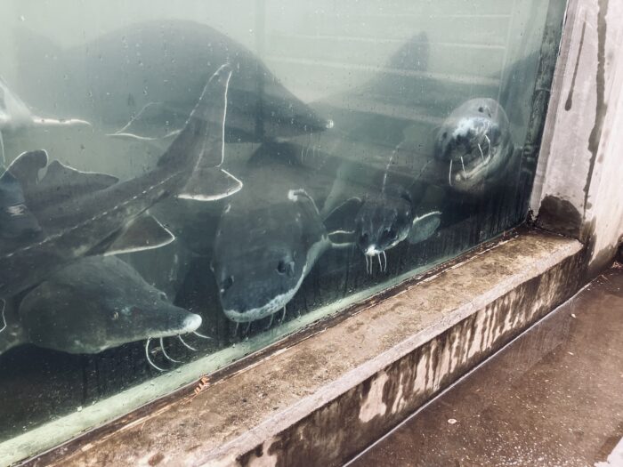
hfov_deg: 63.4
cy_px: 234
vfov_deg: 49.7
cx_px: 312
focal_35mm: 28
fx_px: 504
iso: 40
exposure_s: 1/121
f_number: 1.8
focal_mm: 3.99
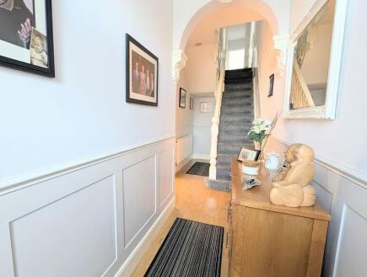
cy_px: 144
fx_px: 170
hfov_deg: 93.0
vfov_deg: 78.3
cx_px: 144
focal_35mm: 16
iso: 391
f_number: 1.7
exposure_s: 1/51.5
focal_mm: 2.02
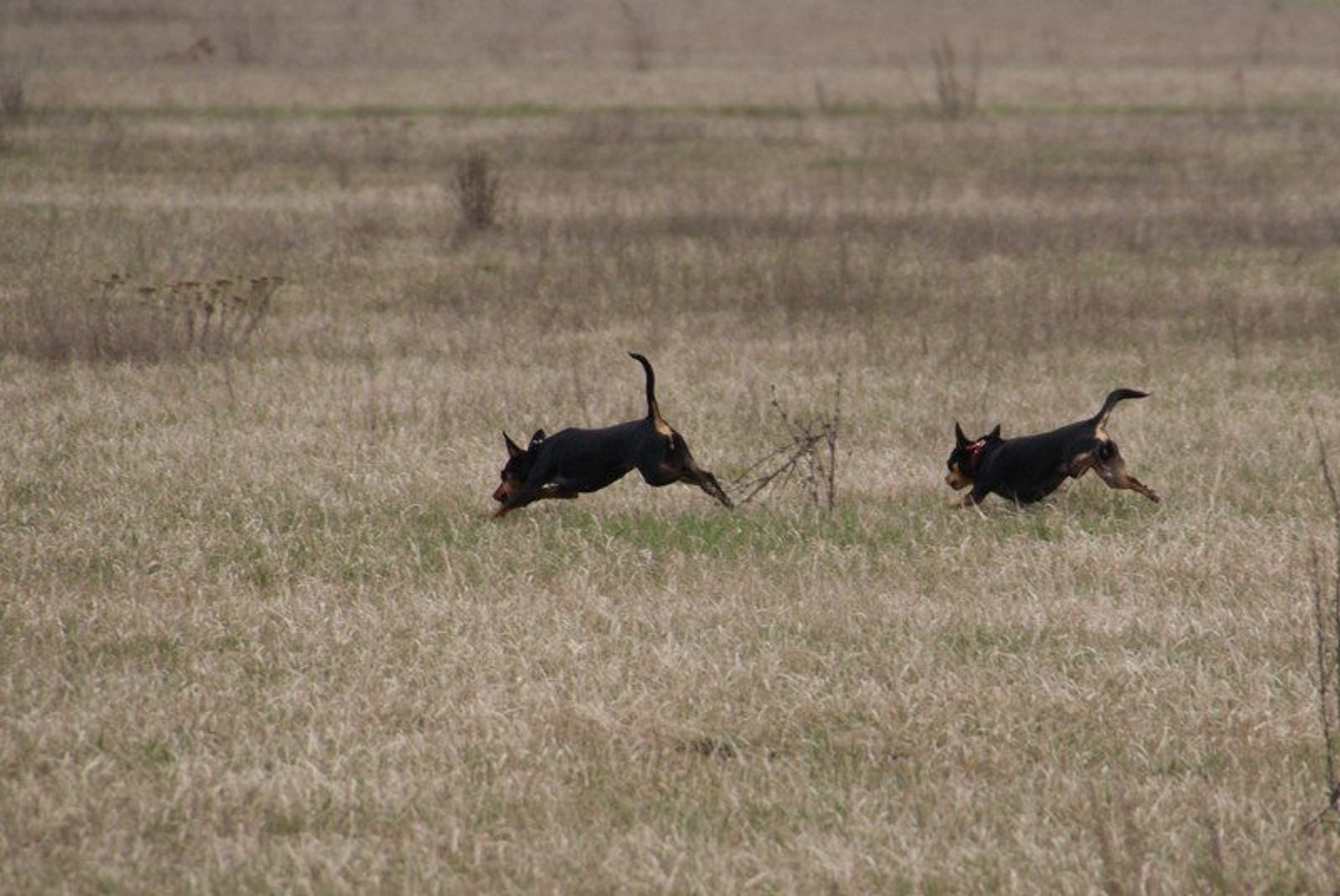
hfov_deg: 6.9
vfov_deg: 4.6
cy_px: 448
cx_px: 670
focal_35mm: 300
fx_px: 11177
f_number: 6.3
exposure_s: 1/500
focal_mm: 200
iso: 250
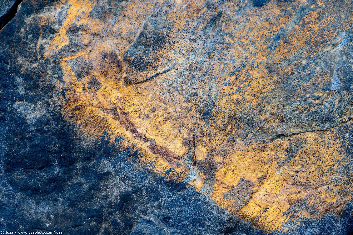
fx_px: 1177
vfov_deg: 11.4
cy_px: 118
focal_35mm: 120
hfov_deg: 17.1
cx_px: 176
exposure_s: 1/100
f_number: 16
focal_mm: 120
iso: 1600
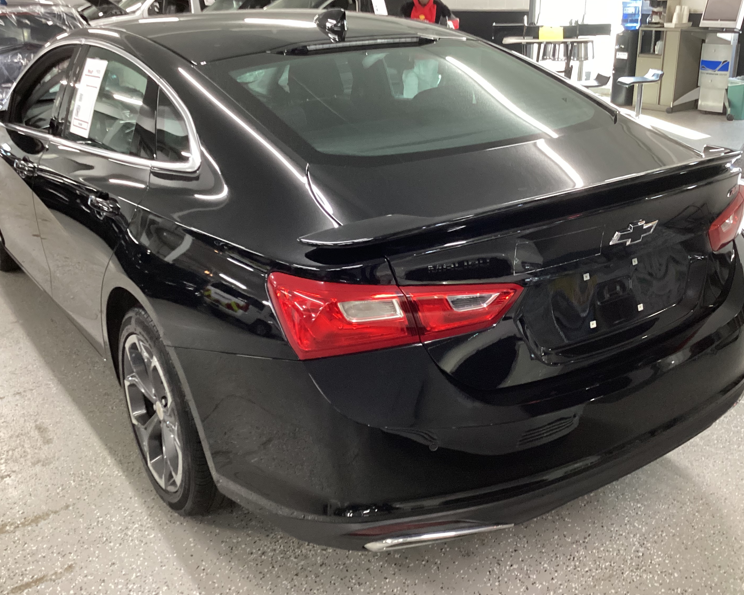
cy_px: 273
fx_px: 771
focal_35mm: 35
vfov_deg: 42.2
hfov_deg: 51.5
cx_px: 369
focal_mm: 3.3
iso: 250
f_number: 2.4
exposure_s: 1/40
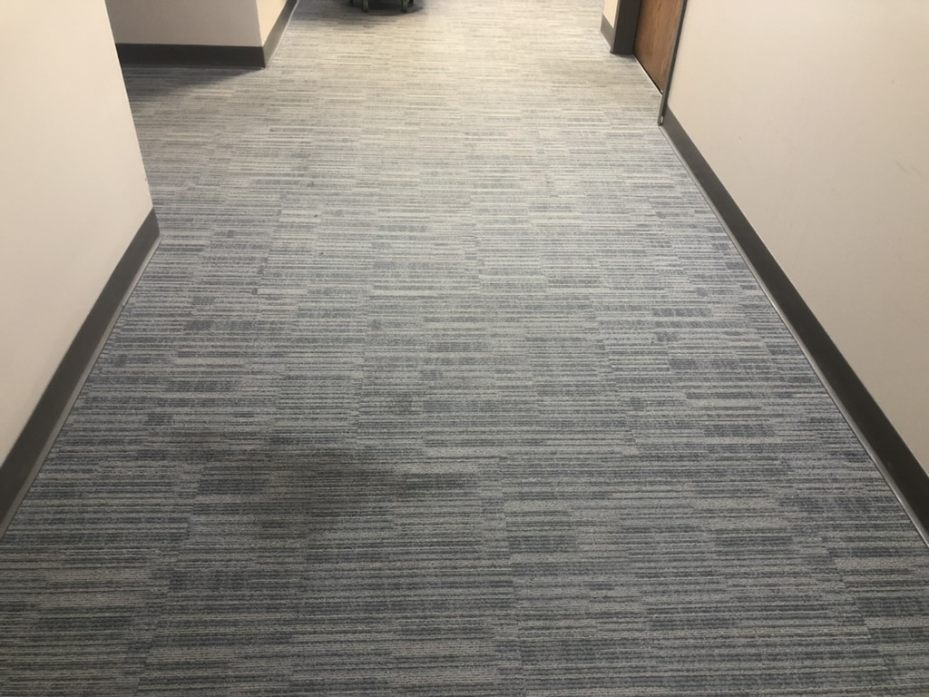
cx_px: 464
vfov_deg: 49.7
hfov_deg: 63.4
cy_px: 348
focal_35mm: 28
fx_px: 751
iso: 64
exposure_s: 1/15
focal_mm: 3.99
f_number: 1.8
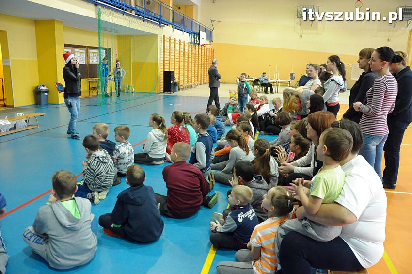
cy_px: 137
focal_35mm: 27
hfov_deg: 67.4
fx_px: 309
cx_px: 206
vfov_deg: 47.8
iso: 3200
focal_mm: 18
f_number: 4.5
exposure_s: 1/60
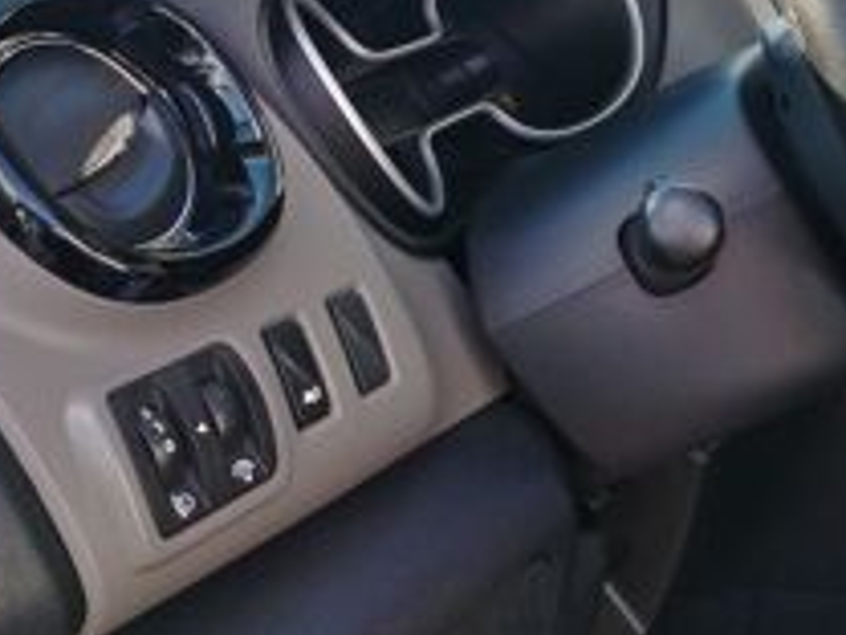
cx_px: 720
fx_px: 1466
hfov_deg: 31.1
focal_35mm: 60
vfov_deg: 24.2
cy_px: 175
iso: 170
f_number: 1.8
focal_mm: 4.26
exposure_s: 1/120
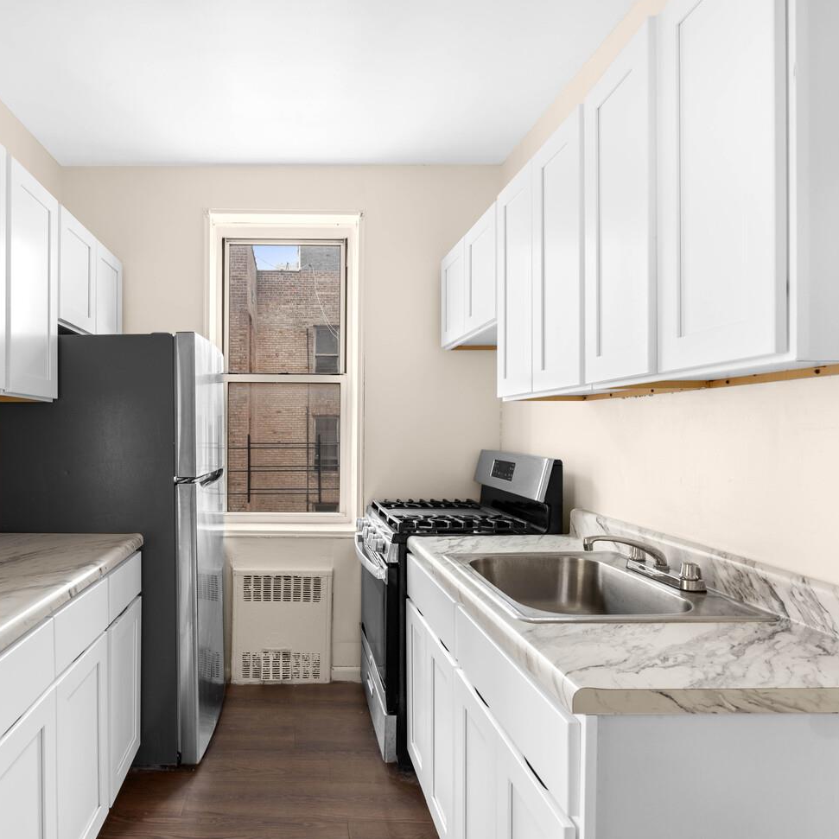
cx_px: 290
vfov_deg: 70.5
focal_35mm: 22
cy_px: 425
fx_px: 594
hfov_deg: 68.8
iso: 320
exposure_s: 1/2
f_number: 11
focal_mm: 16.5
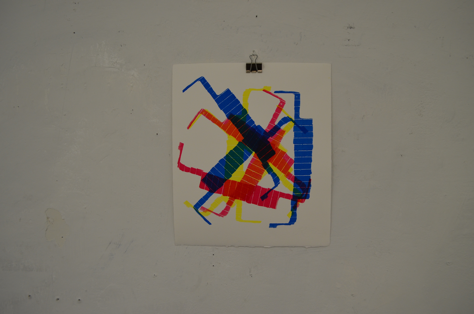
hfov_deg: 62.0
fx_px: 394
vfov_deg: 43.4
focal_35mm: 30
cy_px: 157
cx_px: 237
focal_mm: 20
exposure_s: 1/100
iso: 400
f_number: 5
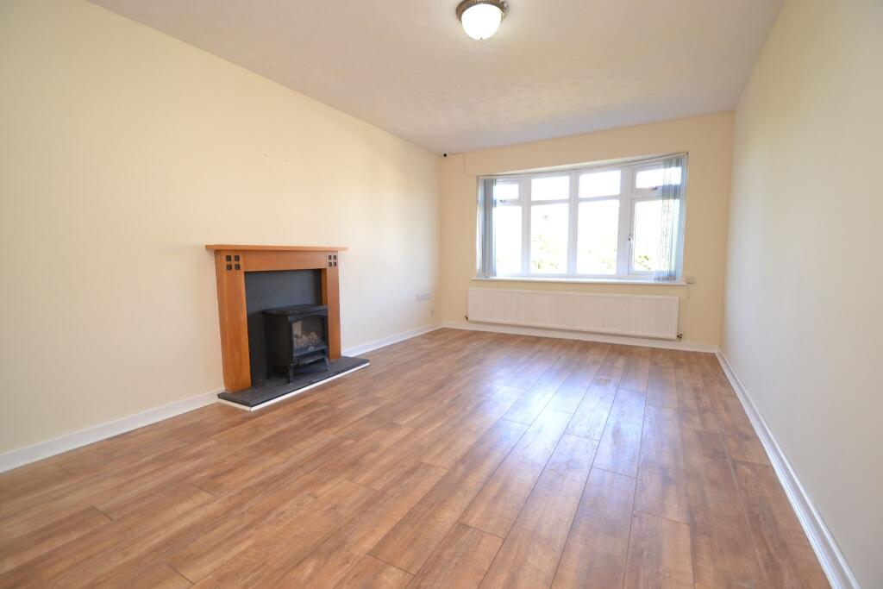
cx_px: 442
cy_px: 294
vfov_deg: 77.3
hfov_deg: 100.4
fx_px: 368
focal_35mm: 15
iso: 400
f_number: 4
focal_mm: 10
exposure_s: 1/60
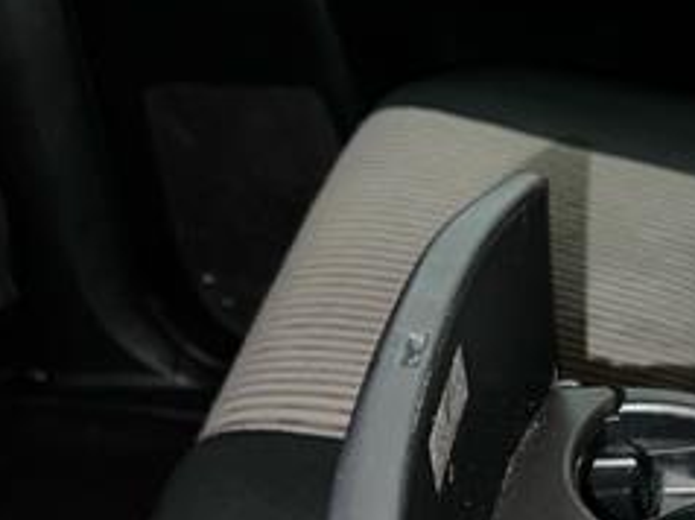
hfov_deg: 25.1
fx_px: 1404
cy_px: 526
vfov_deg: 20.3
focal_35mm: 70
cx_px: 829
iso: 50
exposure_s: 1/4
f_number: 1.5
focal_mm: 5.7
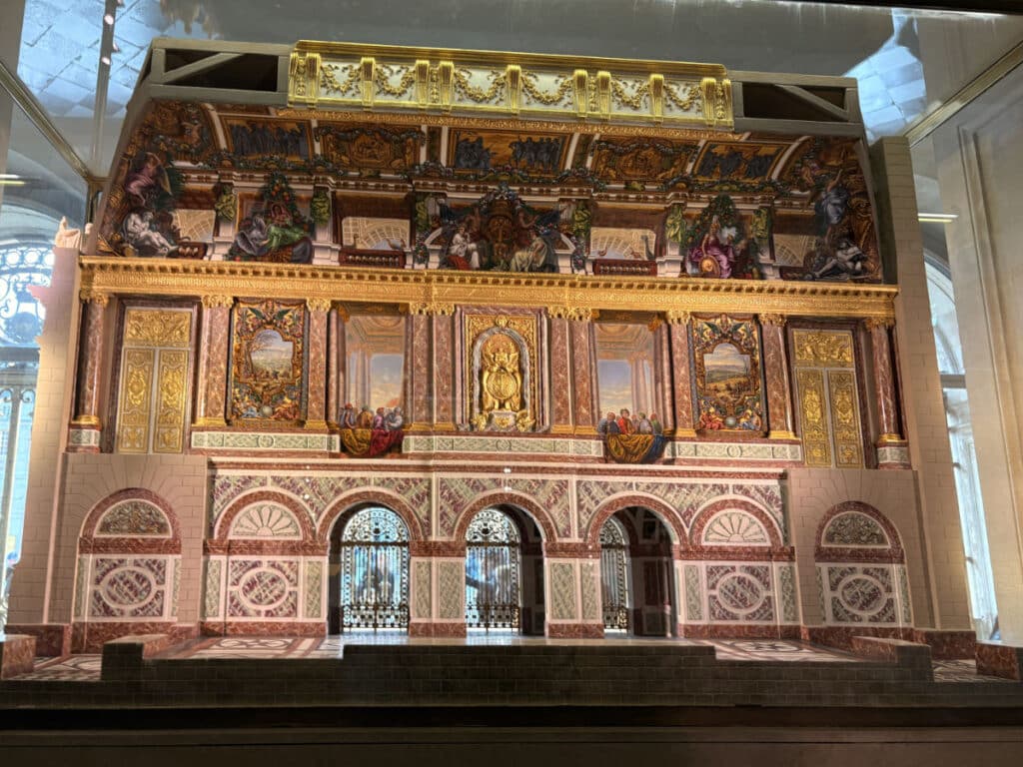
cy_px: 384
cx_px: 512
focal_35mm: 26
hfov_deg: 67.3
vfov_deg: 53.1
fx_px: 768
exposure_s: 1/51
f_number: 1.6
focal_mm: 6
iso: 100
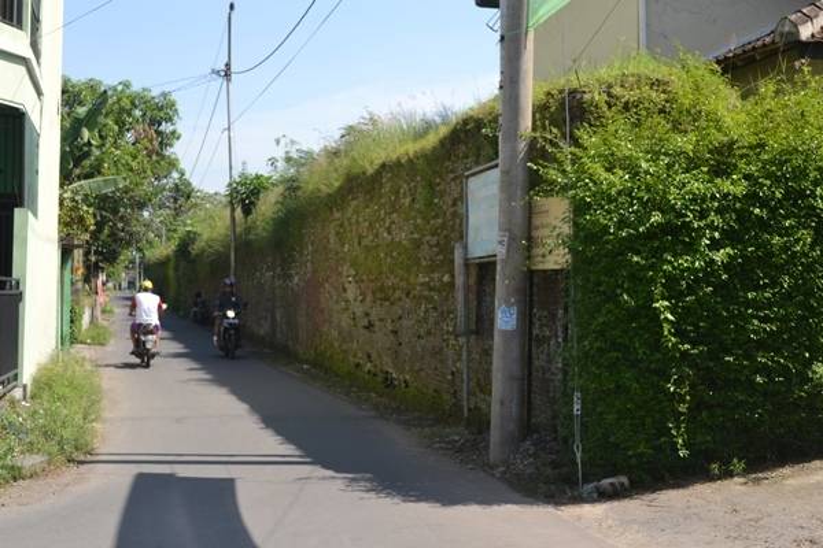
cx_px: 412
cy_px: 274
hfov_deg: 38.9
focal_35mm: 51
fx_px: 1166
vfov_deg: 26.5
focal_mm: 34
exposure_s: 1/200
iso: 100
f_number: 6.3
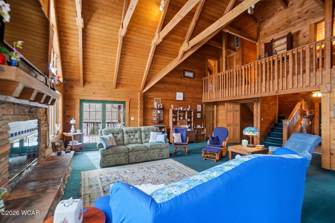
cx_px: 168
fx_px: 140
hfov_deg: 100.4
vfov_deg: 77.3
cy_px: 112
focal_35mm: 15
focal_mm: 10
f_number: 5.6
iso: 125
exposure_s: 1/90
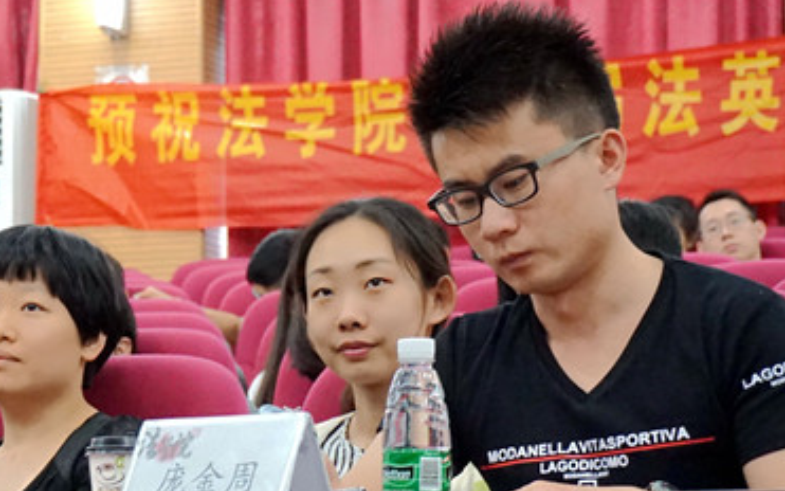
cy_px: 341
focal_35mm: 140
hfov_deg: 14.6
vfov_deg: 9.4
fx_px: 2996
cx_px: -68
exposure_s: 1/40
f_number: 5.6
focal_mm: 42
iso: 3200
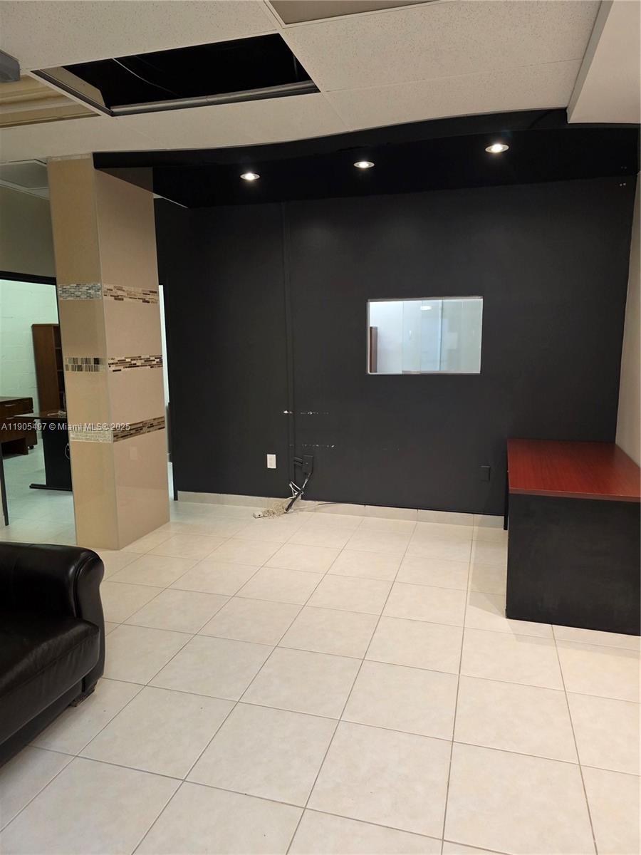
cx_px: 320
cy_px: 428
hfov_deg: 58.9
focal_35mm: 23
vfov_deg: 73.9
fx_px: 568
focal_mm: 6.3
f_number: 1.7
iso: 200
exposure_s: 1/60
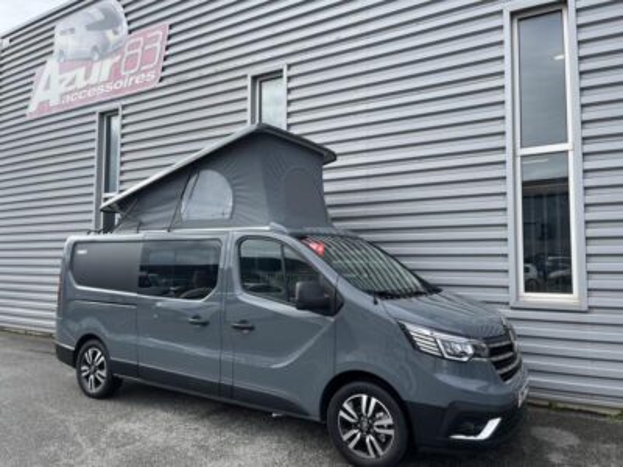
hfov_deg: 67.3
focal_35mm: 26
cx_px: 312
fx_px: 468
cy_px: 234
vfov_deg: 53.1
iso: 50
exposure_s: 1/1266
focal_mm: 5.1
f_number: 1.6
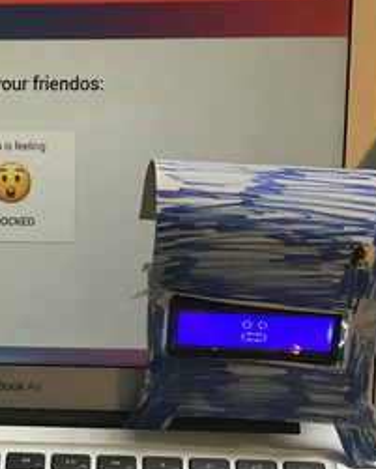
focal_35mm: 69
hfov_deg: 21.6
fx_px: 959
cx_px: 28
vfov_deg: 27.3
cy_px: 326
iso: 40
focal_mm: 3.3
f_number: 2.4
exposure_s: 1/30
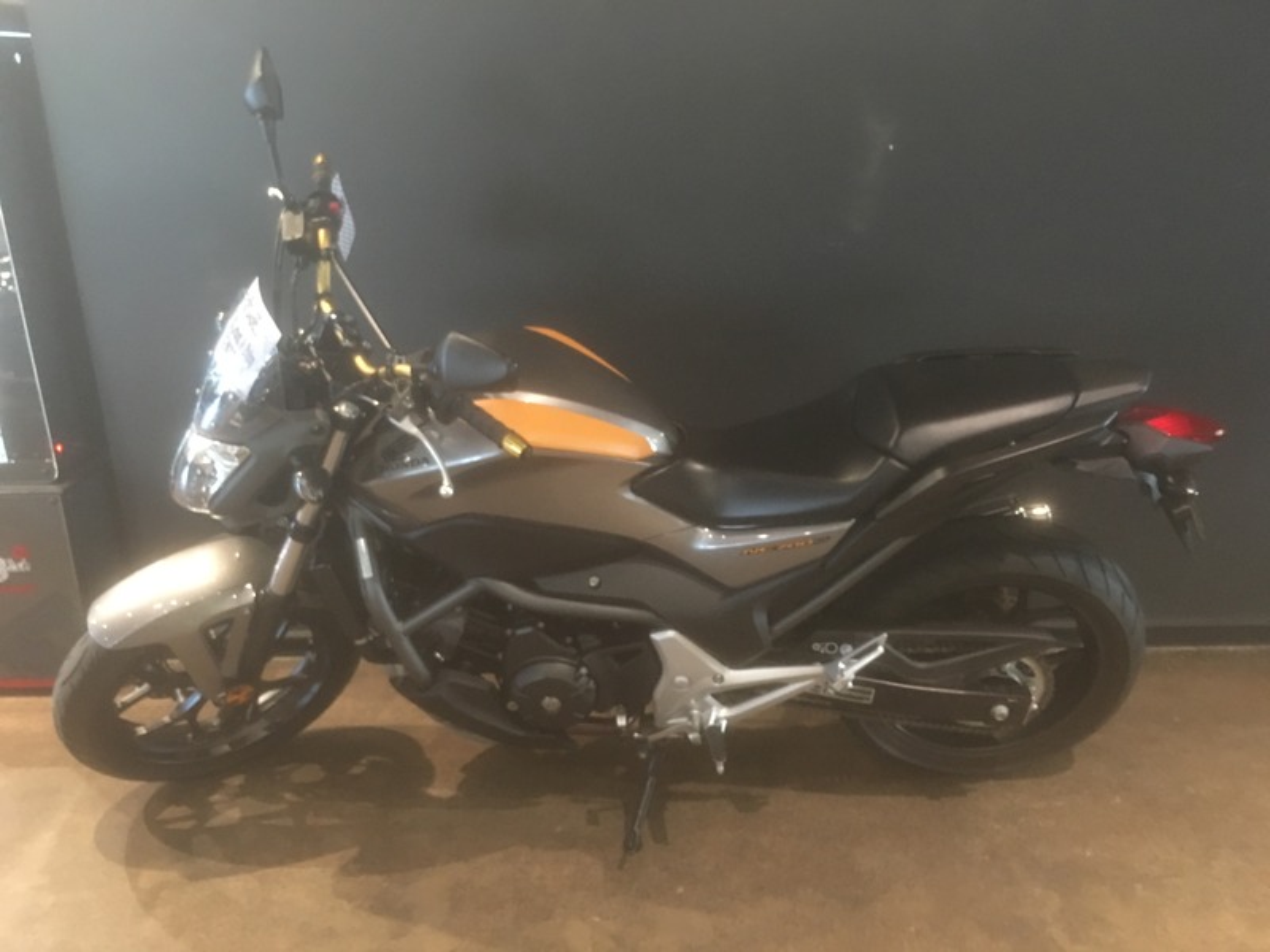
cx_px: 635
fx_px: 1064
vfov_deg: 48.2
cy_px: 476
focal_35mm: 29
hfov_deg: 61.7
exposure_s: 1/4
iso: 100
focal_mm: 4.15
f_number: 2.2
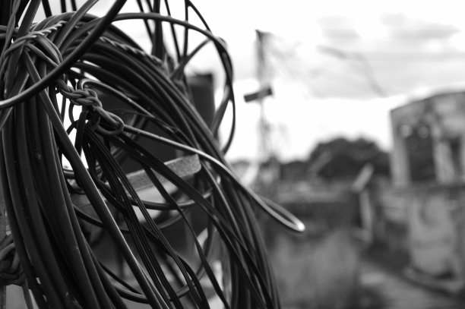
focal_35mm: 75
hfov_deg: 27.0
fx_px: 968
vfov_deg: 18.2
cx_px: 232
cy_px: 154
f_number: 5
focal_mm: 50
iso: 400
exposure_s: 1/20
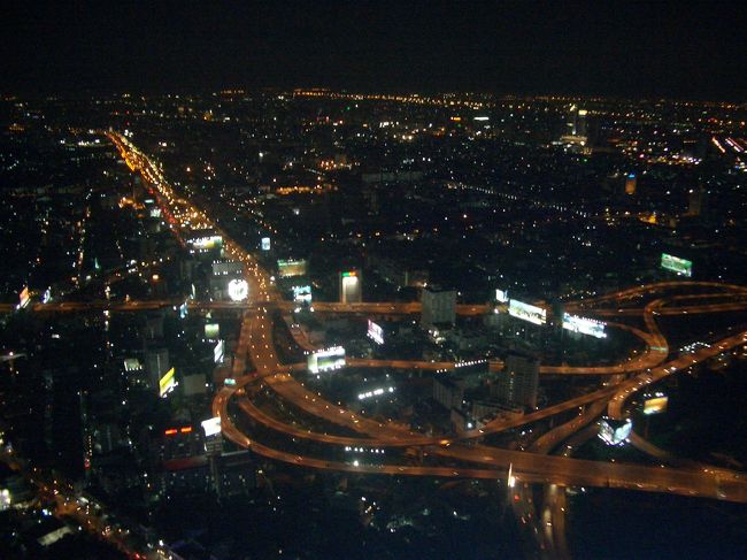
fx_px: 755
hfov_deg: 52.6
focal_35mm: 35
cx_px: 374
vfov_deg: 40.7
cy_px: 280
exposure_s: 1/8
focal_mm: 5.8
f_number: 2.6
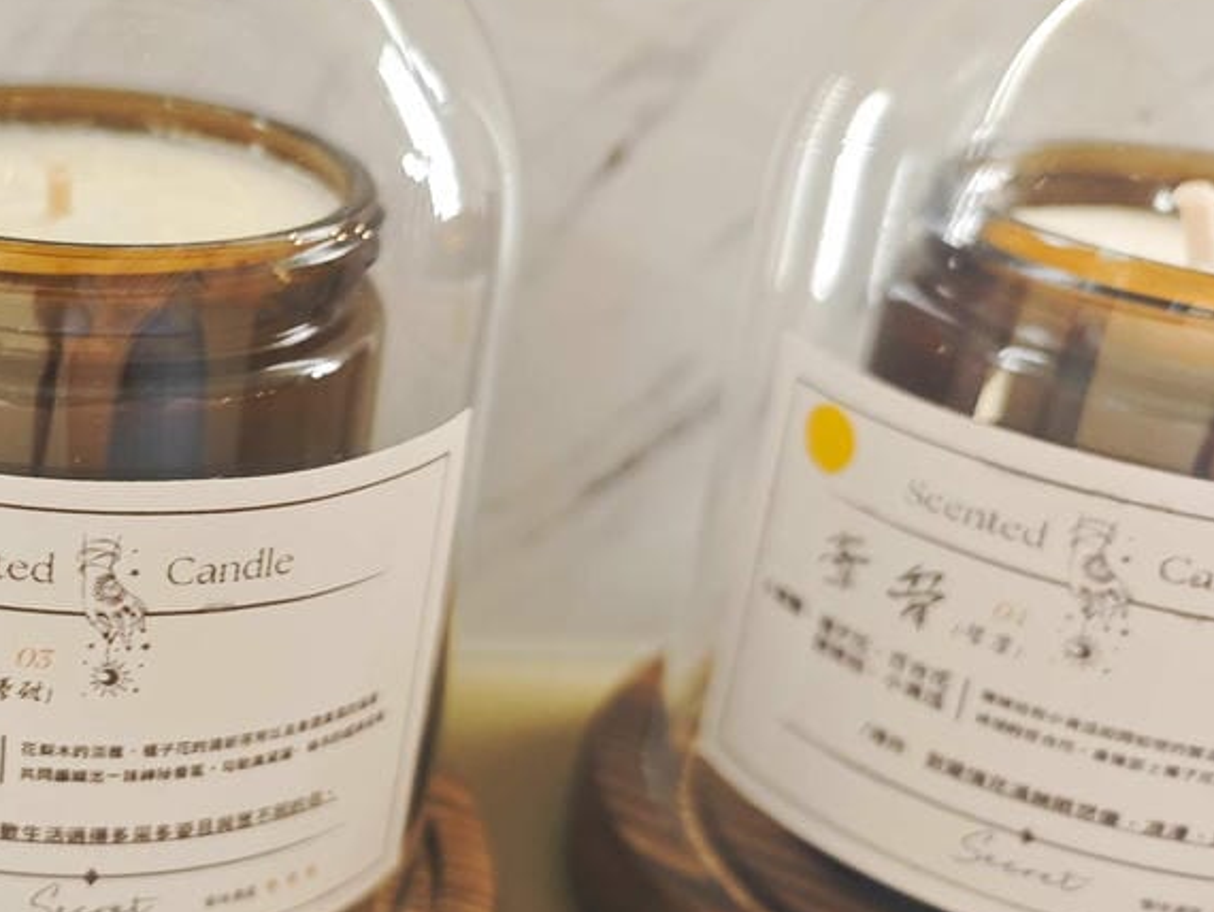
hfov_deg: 41.5
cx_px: 38
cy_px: 416
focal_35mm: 40
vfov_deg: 36.0
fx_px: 1403
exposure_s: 1/30
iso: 125
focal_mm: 2.03
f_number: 1.8
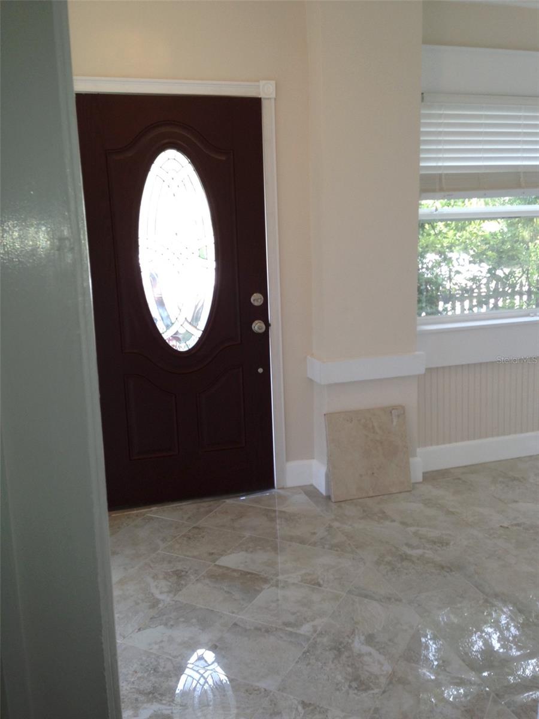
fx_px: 685
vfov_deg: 55.4
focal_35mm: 33
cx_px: 270
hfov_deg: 42.9
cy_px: 360
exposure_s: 1/40
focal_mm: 4.13
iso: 50
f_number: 2.4
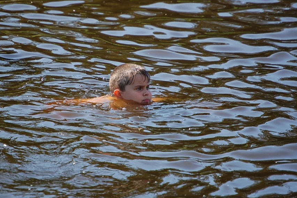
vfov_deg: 3.8
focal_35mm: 362
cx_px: 128
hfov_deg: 5.7
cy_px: 85
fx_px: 2983
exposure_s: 1/250
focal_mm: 200
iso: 200
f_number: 5.6
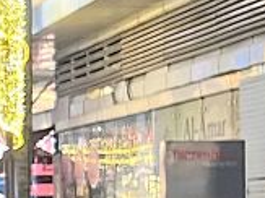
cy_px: 193
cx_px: -445
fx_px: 1515
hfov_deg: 8.7
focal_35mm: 198
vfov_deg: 7.5
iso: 400
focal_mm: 5.7
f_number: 1.5
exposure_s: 1/50
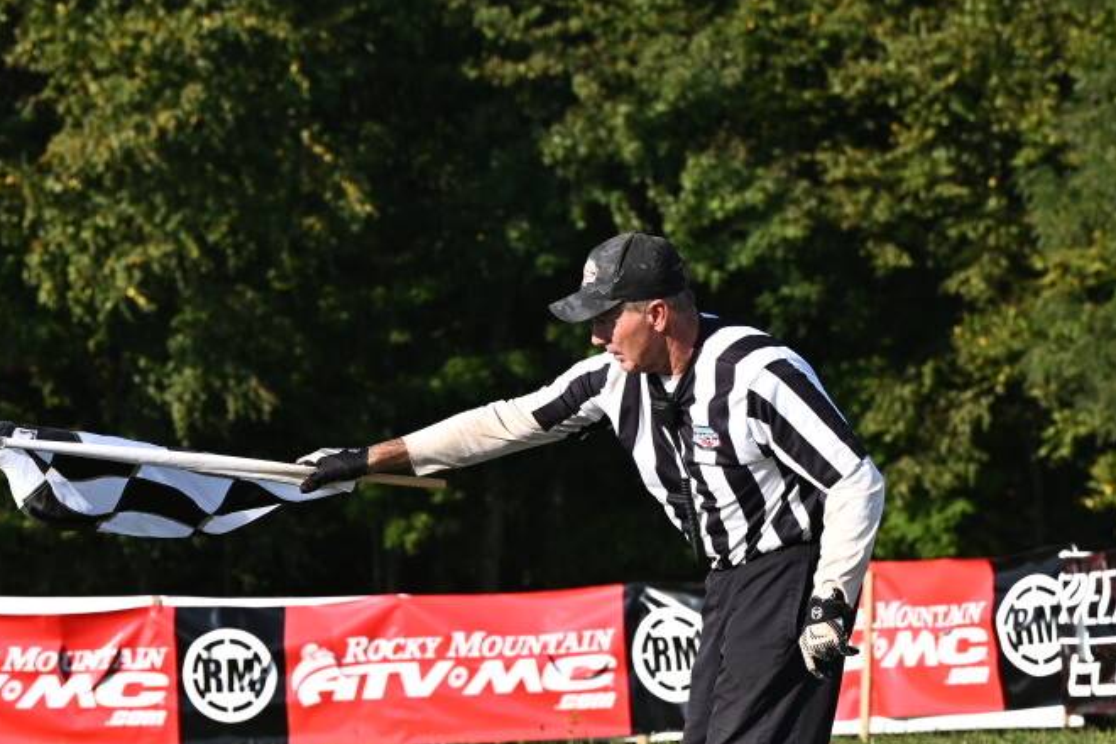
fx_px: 7377
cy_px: 602
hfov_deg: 8.6
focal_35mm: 238
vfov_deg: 5.8
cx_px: -76
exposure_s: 1/1250
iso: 280
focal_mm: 97
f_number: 5.6
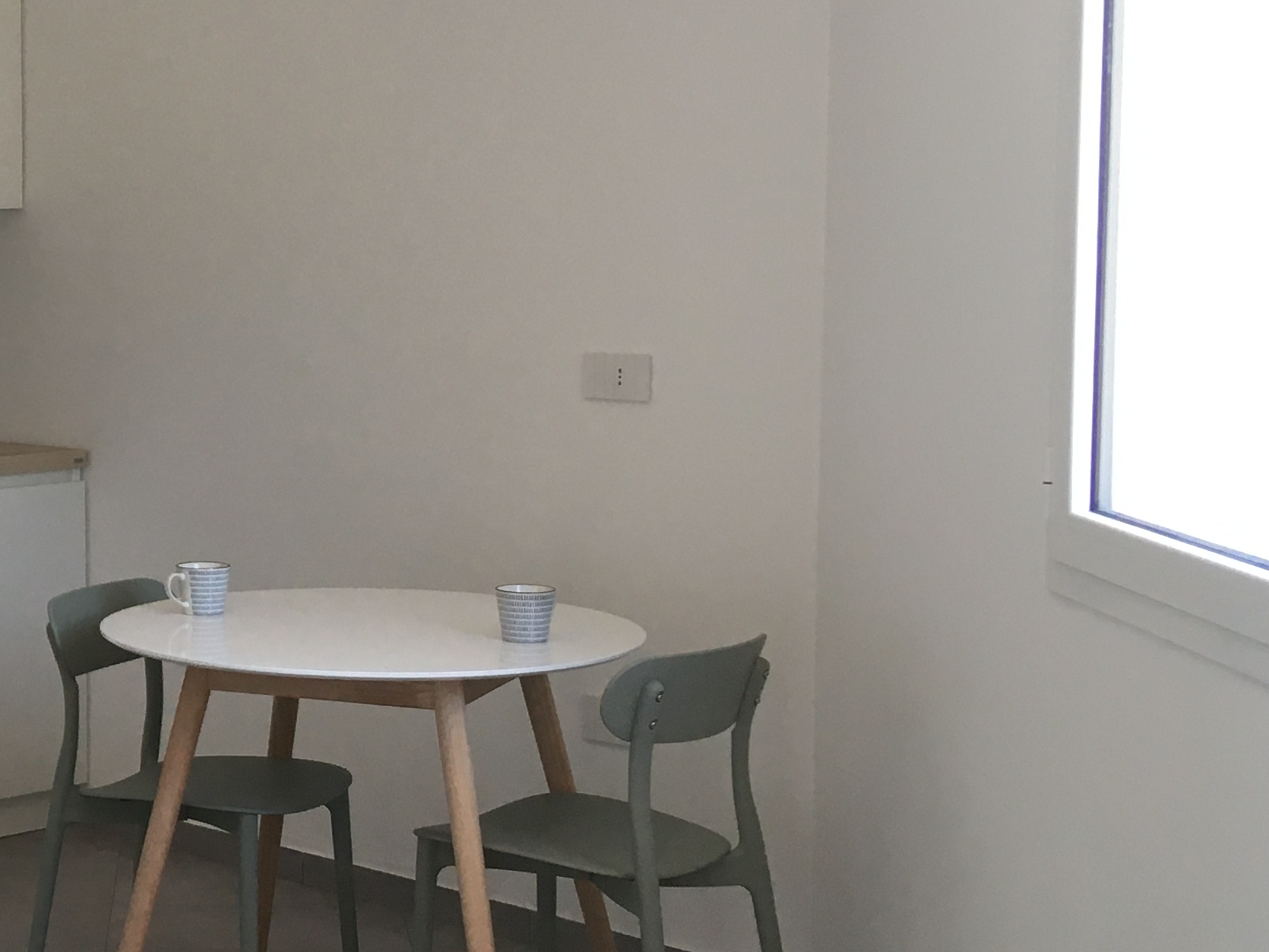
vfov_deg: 21.0
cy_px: 447
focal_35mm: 70
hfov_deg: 25.5
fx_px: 2567
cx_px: -162
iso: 40
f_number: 2.2
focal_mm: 4.15
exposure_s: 1/33
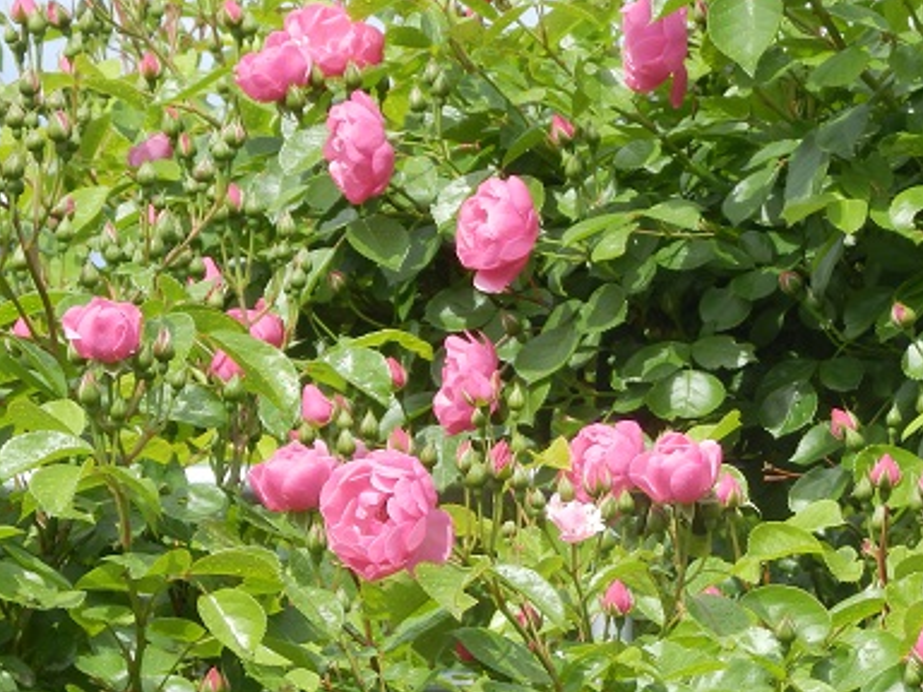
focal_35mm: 398
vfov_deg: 3.7
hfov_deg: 5.0
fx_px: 10612
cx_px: 560
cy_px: 572
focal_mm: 36.5
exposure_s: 1/160
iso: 80
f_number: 5.9
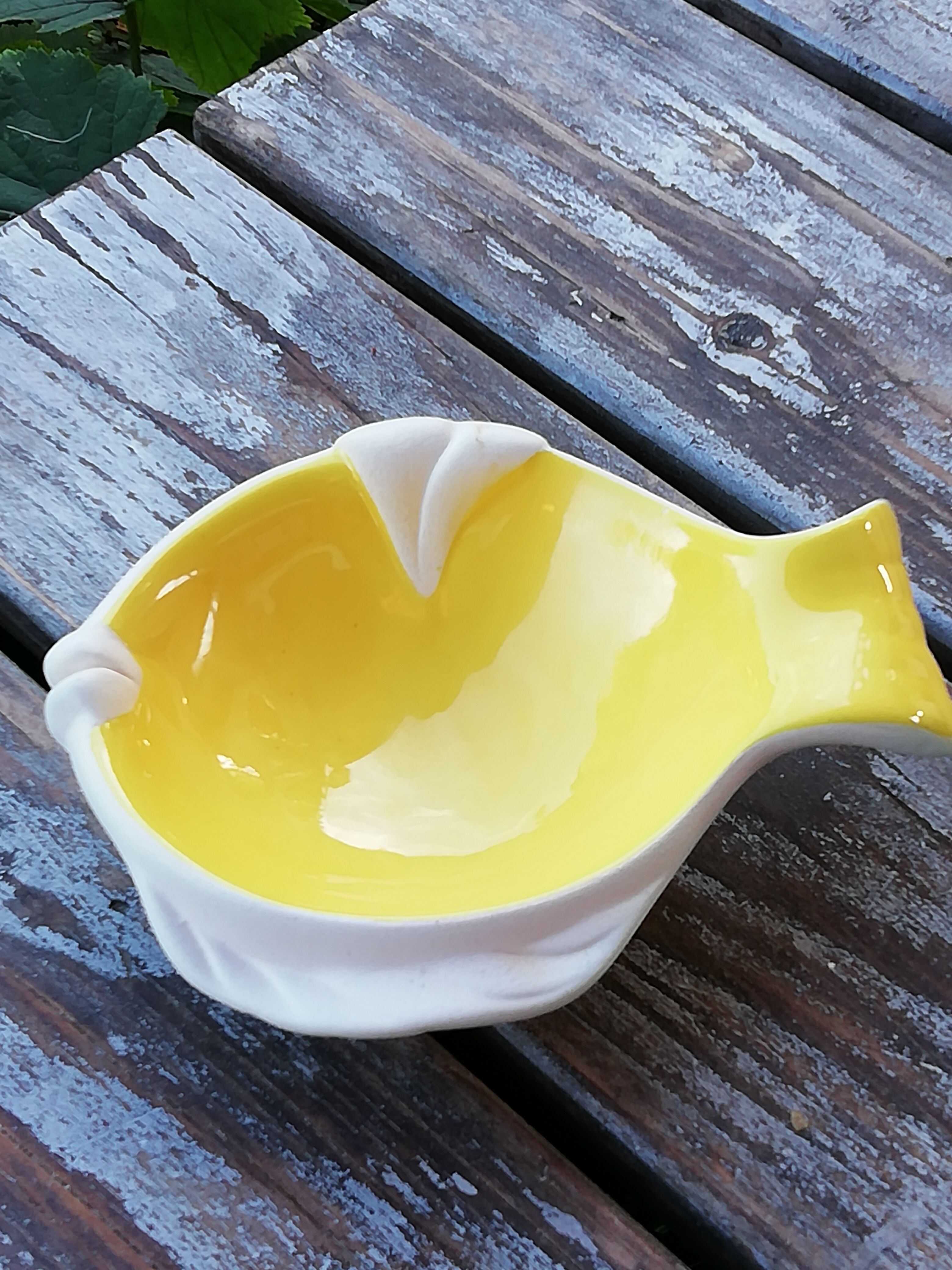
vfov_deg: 28.6
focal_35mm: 68
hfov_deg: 21.6
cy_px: 635
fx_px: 2493
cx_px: 476
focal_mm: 3.21
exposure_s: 1/100
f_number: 2.2
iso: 64
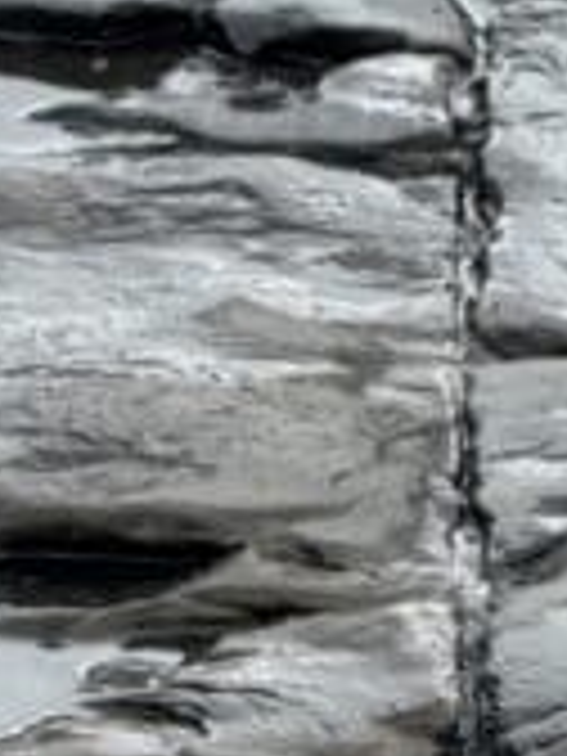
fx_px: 16008
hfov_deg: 2.0
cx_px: -468
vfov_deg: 2.7
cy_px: -22
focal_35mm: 733
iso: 50
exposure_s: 1/264
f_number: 2.8
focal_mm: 15.66
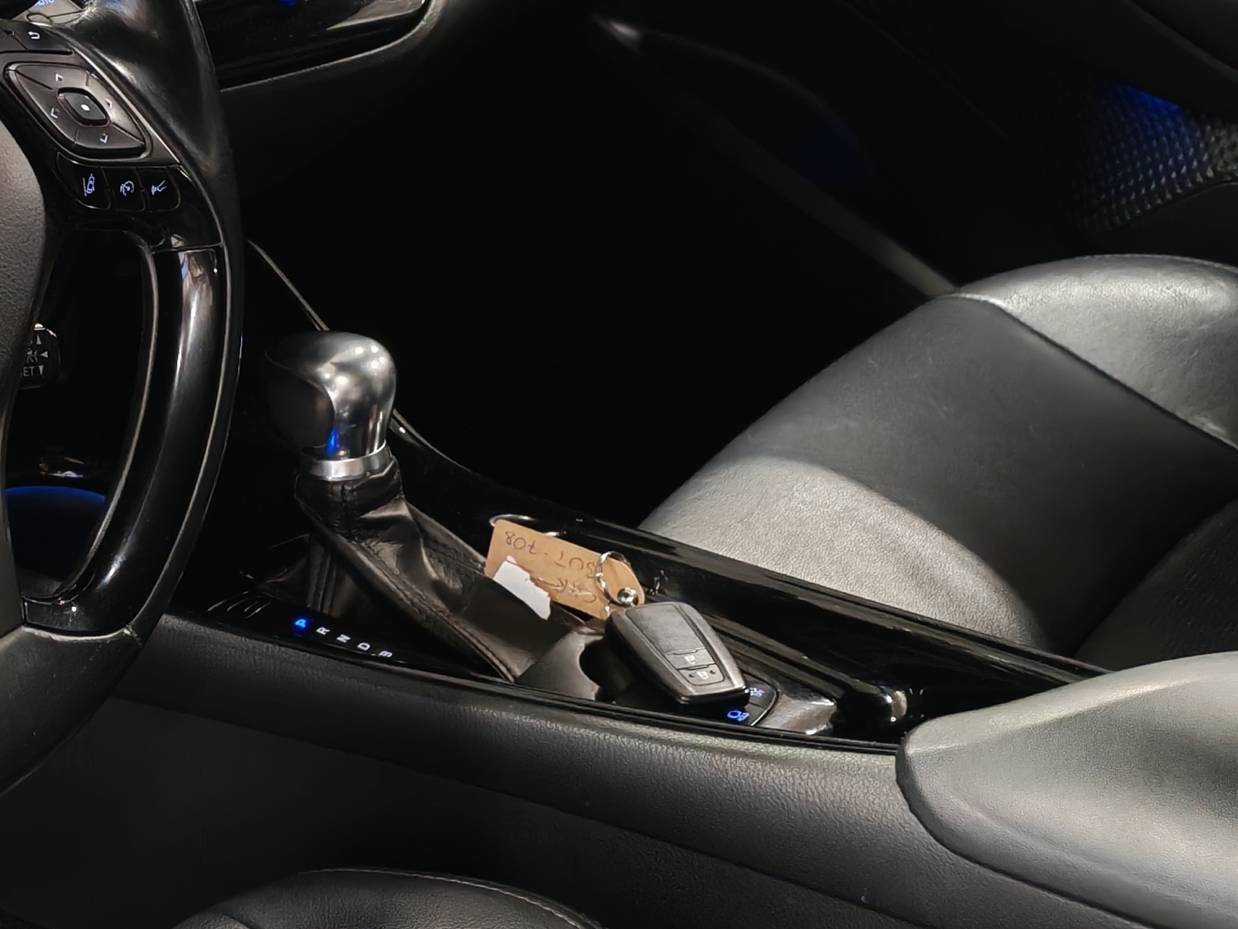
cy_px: 417
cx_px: 45
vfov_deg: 18.9
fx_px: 2790
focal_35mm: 78
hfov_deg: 24.1
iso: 2000
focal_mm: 6.12
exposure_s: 1/50
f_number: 1.9
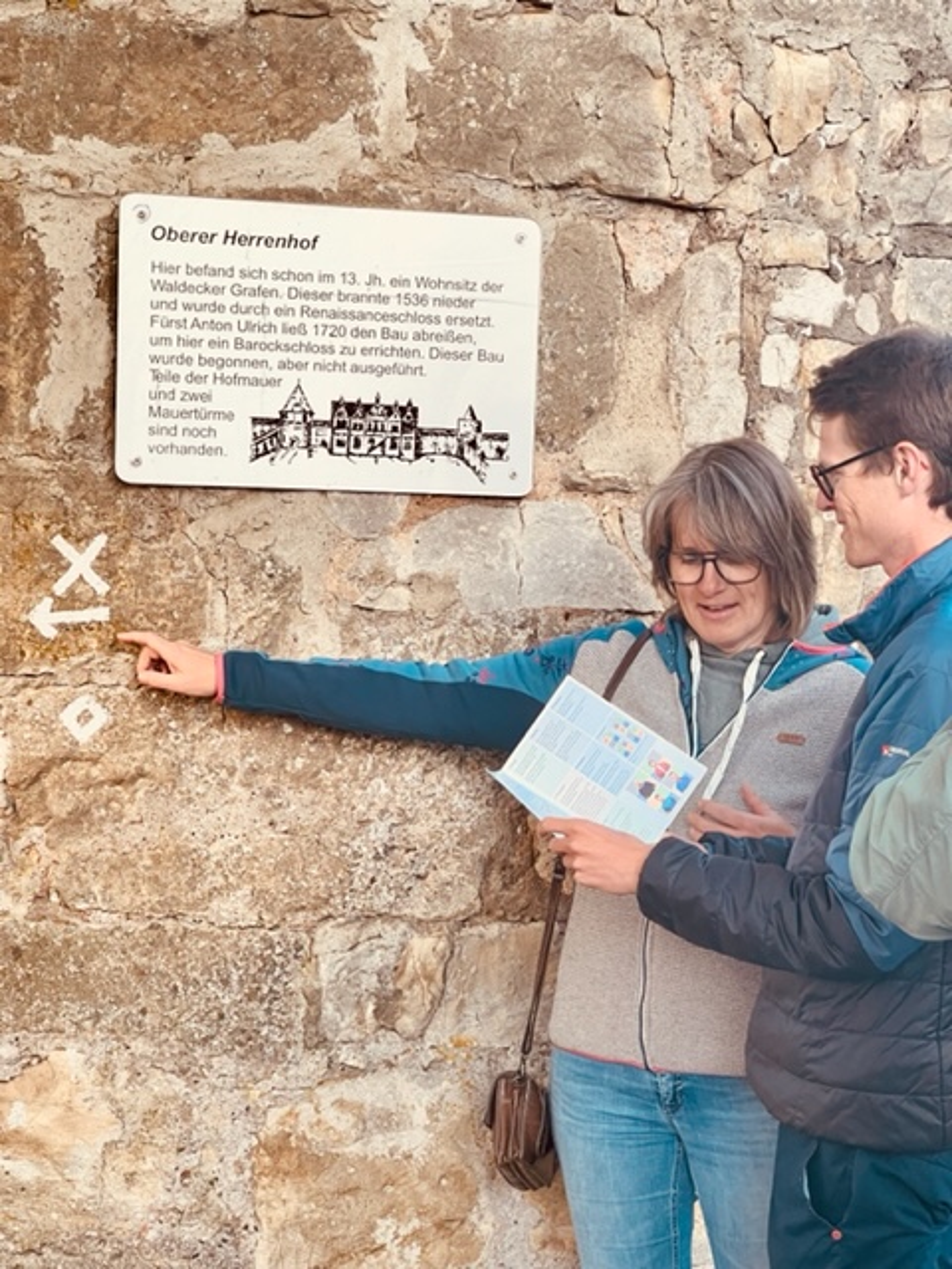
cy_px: 634
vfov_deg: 25.3
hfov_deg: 19.1
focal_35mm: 77
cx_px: 476
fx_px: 2824
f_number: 2.8
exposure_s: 1/99
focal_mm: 9
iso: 80
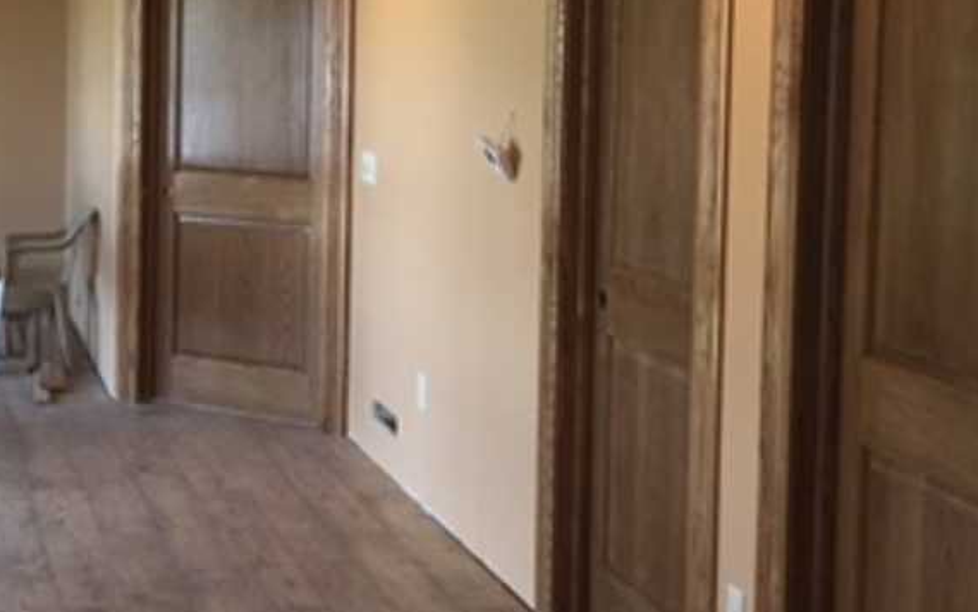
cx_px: 64
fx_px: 1920
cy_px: 163
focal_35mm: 72
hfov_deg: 27.4
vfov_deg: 18.0
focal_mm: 4.15
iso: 100
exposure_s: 1/30
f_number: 2.2
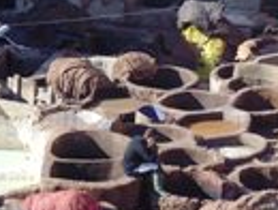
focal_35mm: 307
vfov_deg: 4.9
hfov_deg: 6.4
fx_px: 2470
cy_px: 41
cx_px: 210
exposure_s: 1/234
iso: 80
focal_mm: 17.99
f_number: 4.7
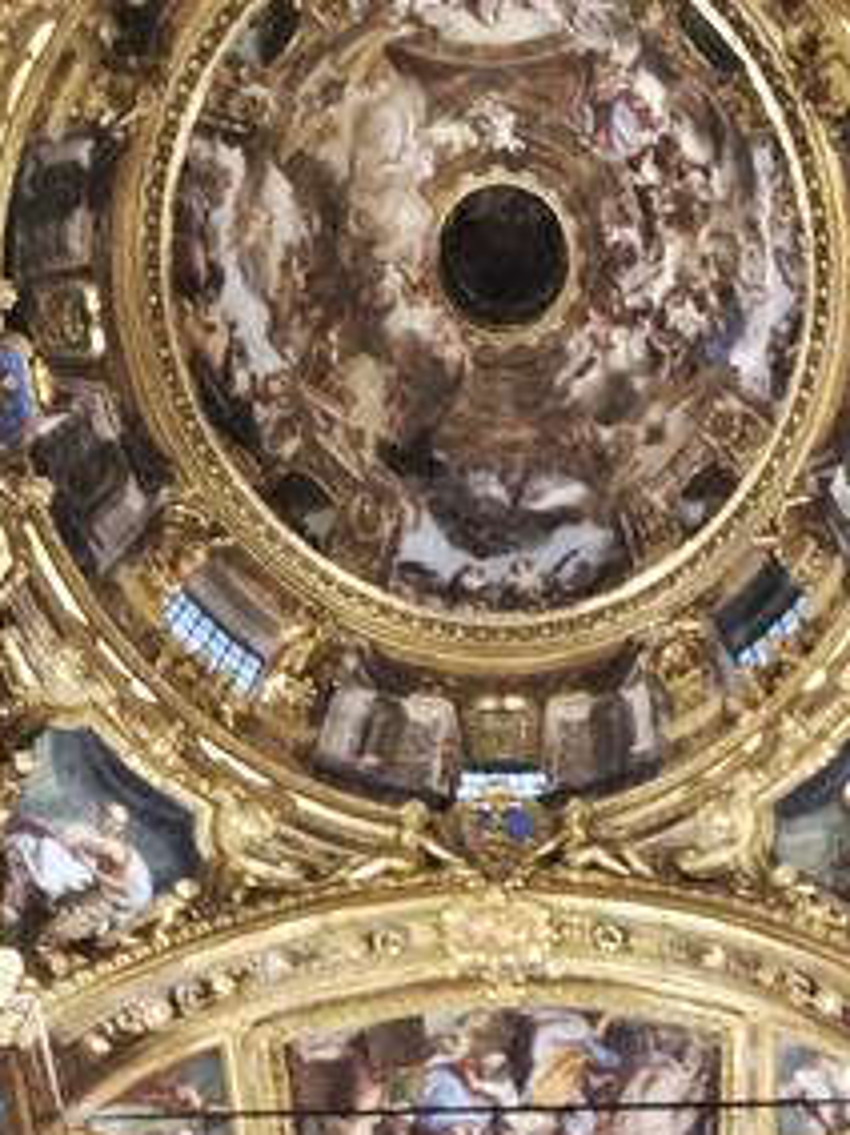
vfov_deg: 32.8
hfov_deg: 27.2
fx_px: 1737
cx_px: 601
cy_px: 1171
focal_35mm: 53
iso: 1600
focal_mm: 2.24
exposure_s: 1/25
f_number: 2.2
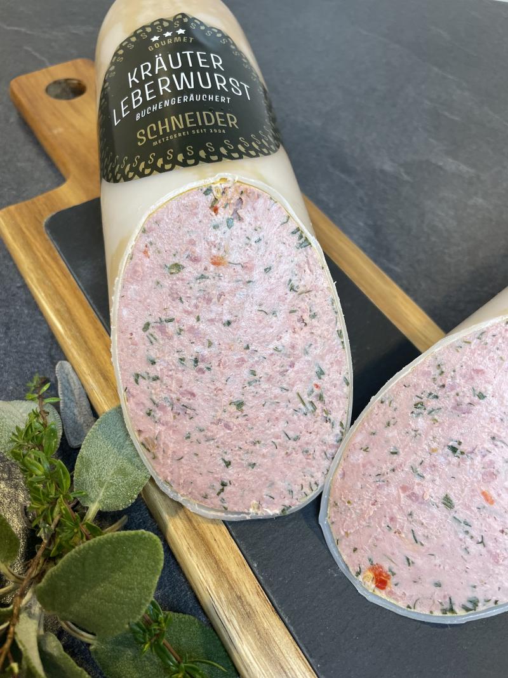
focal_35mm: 26
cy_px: 339
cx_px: 254
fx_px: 509
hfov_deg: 53.1
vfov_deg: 67.3
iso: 125
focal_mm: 4.2
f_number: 1.6
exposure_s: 1/100
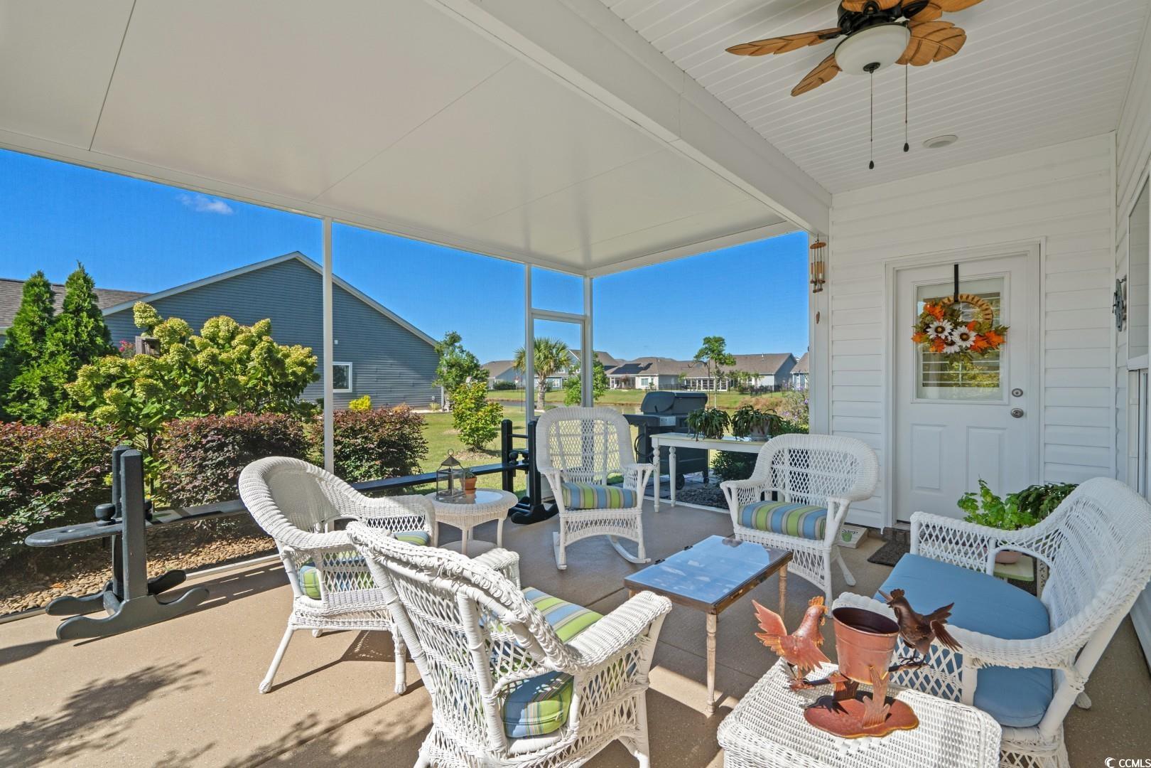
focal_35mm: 16
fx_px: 512
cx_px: 576
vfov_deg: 73.7
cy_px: 384
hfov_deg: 96.7
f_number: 8
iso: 320
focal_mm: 16
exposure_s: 1/60
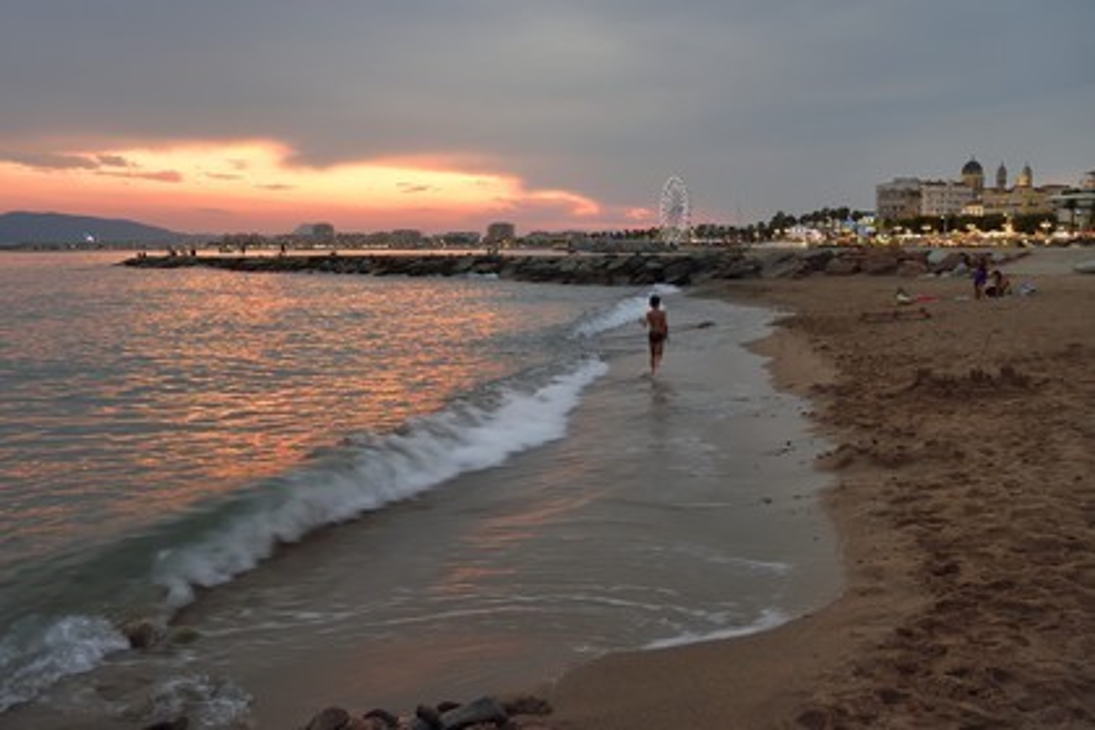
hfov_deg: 61.9
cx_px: 548
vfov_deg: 43.6
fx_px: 912
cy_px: 365
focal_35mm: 30
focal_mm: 30
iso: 640
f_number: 6.3
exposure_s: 1/20
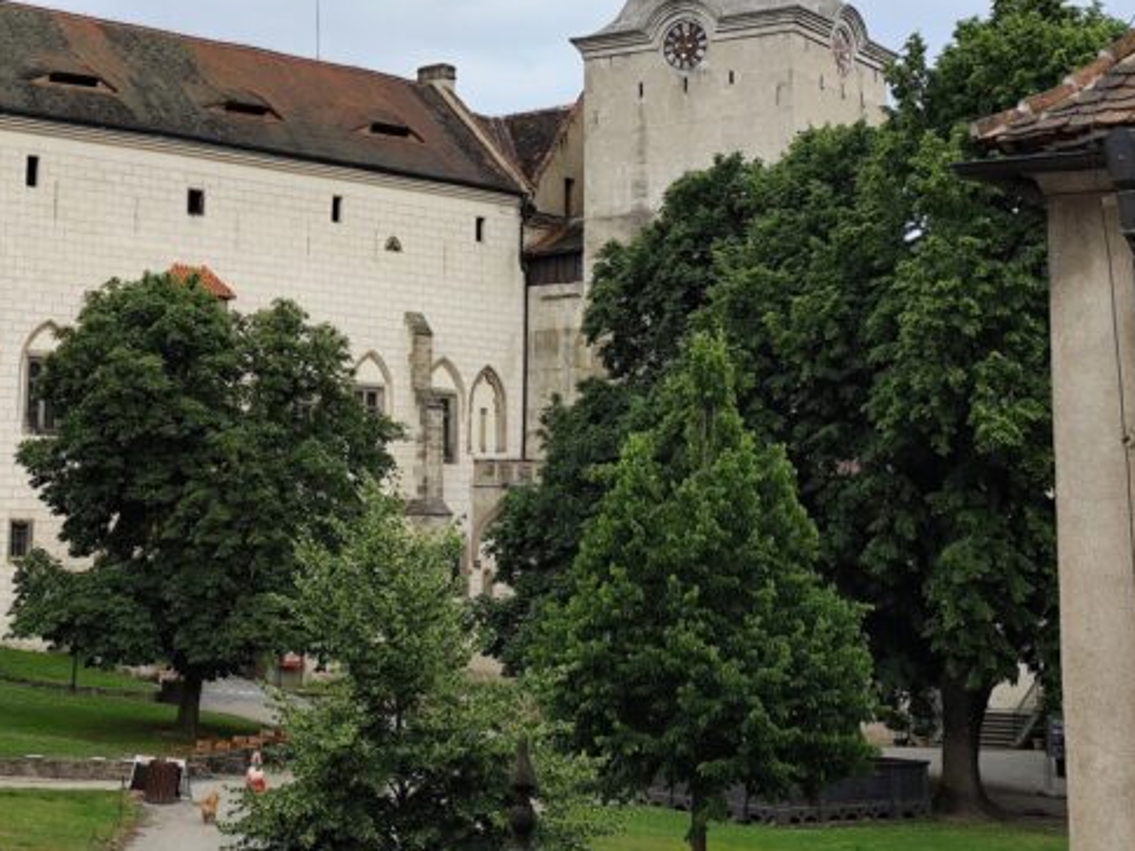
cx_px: 293
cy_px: 237
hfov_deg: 26.4
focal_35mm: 73
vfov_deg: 20.0
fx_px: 2394
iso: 50
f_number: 1.65
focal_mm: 6.19
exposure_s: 1/621
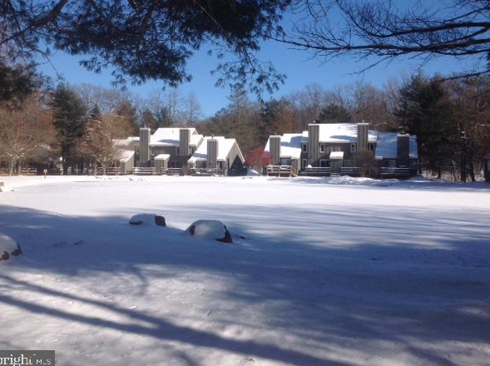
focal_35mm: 38
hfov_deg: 49.0
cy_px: 172
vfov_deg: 37.6
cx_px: 257
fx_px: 537
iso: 50
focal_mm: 4.28
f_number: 2.4
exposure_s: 1/2326
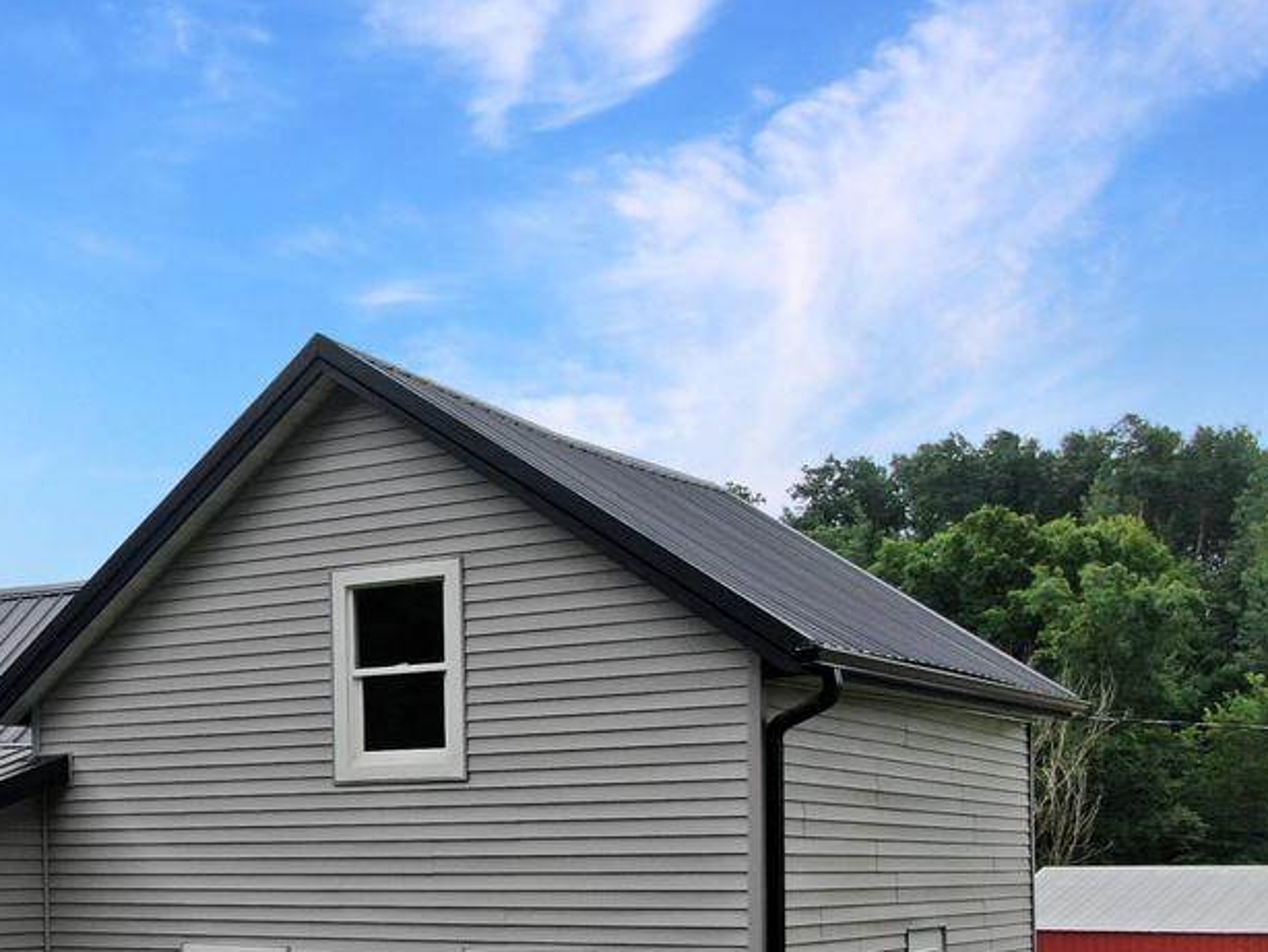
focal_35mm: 50
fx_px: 1832
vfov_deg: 28.4
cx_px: 25
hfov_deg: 34.9
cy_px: 789
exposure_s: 1/640
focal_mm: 4.39
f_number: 2.8
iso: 100
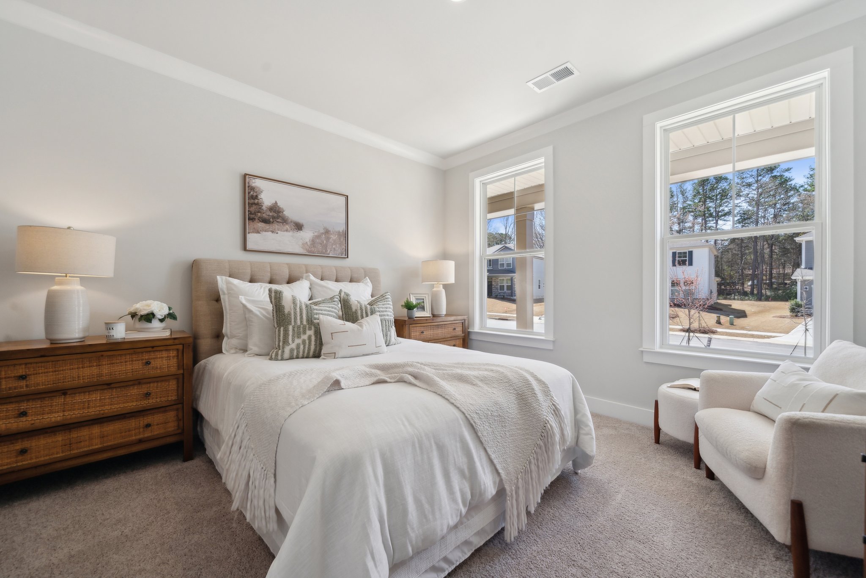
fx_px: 313
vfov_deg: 85.4
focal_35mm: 13
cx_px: 433
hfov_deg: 108.3
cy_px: 289
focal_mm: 13
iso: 160
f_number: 7.1
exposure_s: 1/50
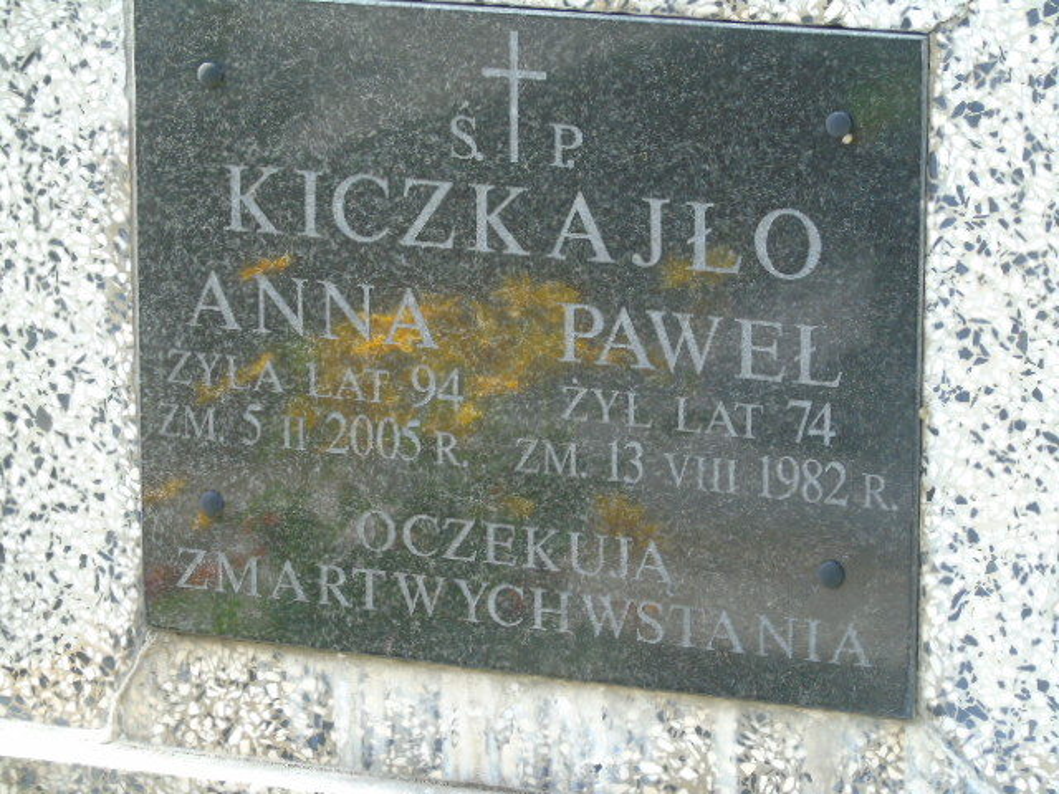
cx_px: 530
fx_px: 4956
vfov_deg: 9.2
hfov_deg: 12.2
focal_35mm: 162
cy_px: 397
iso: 200
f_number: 4.9
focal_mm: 29
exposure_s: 1/125
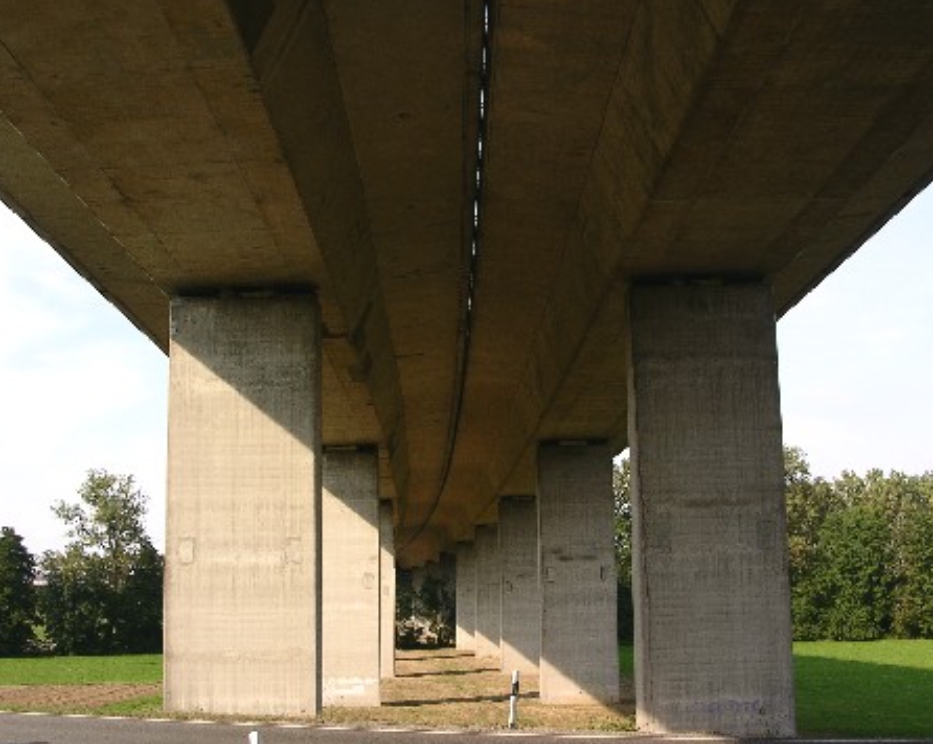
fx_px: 1242
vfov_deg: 33.3
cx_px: 468
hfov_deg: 41.2
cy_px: 420
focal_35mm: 45
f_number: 7.1
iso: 50
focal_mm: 8.9
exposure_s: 1/83.2
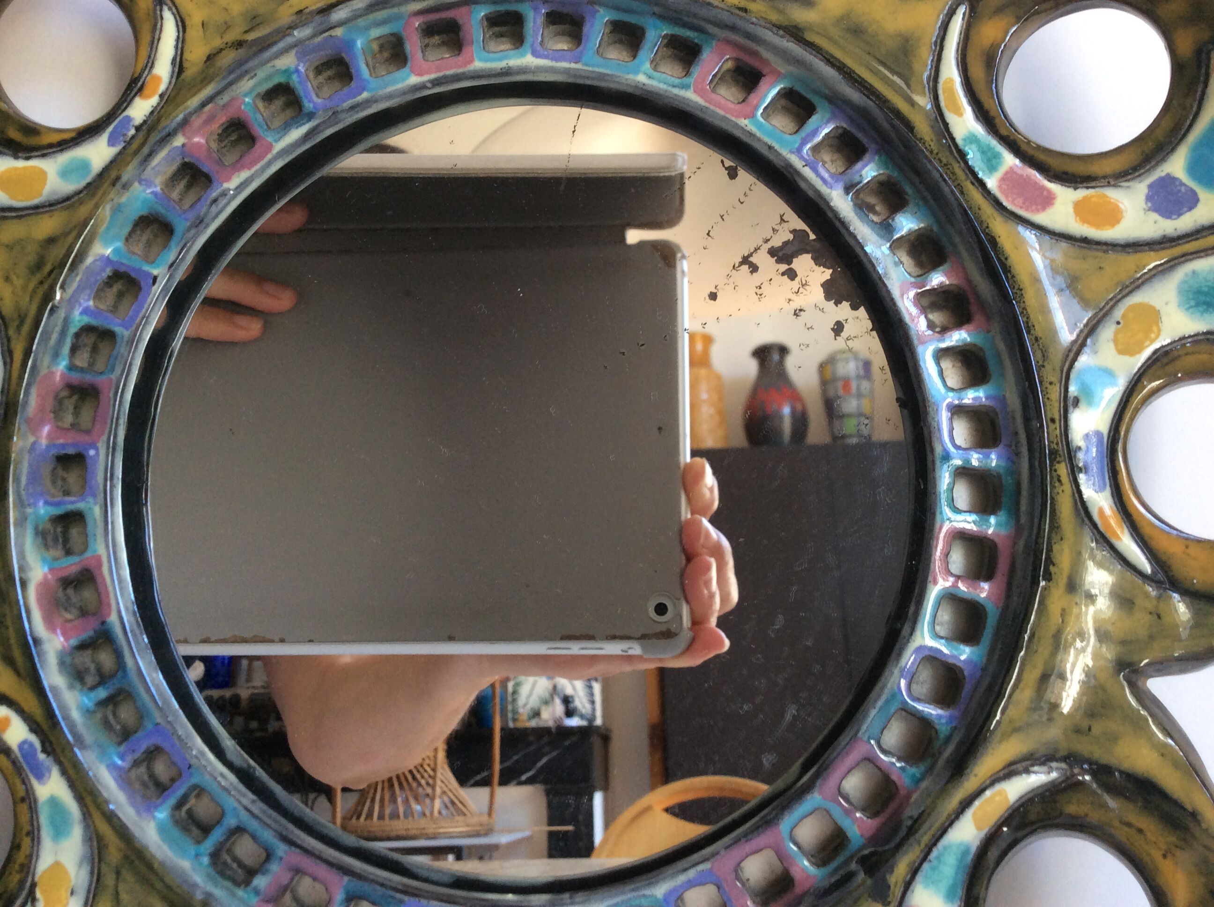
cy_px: 454
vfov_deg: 44.1
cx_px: 607
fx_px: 1121
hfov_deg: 56.9
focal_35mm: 32
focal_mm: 3.3
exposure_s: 1/25
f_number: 2.4
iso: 64
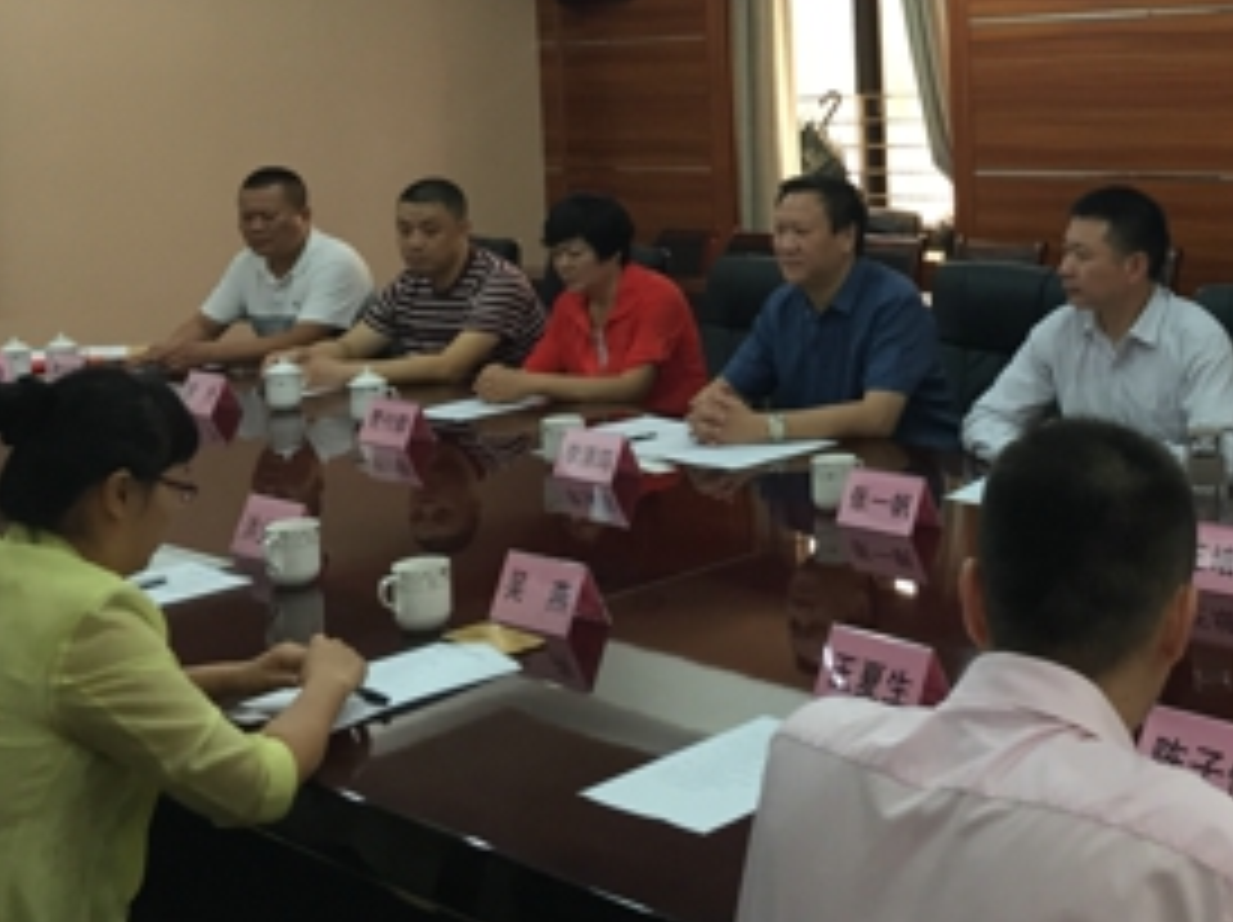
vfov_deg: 26.8
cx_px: 1040
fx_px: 1886
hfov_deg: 34.7
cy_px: 137
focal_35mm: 53
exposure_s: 1/33
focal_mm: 4.15
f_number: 2.2
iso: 100
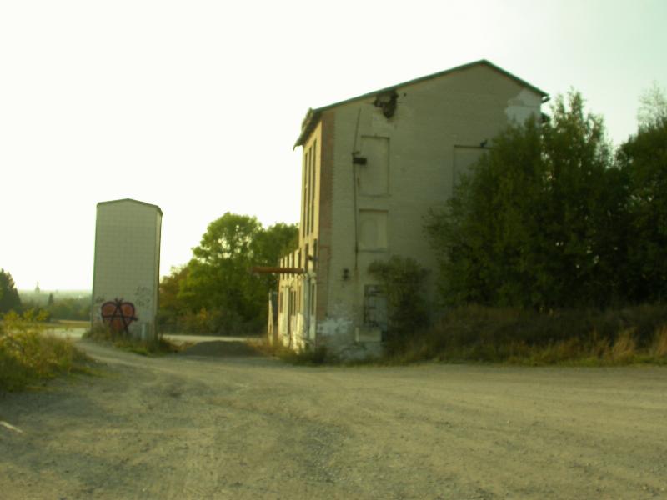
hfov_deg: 49.0
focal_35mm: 38
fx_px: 732
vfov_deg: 37.7
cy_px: 250
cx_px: 334
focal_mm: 7.85
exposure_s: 1/261
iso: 100
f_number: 5.3
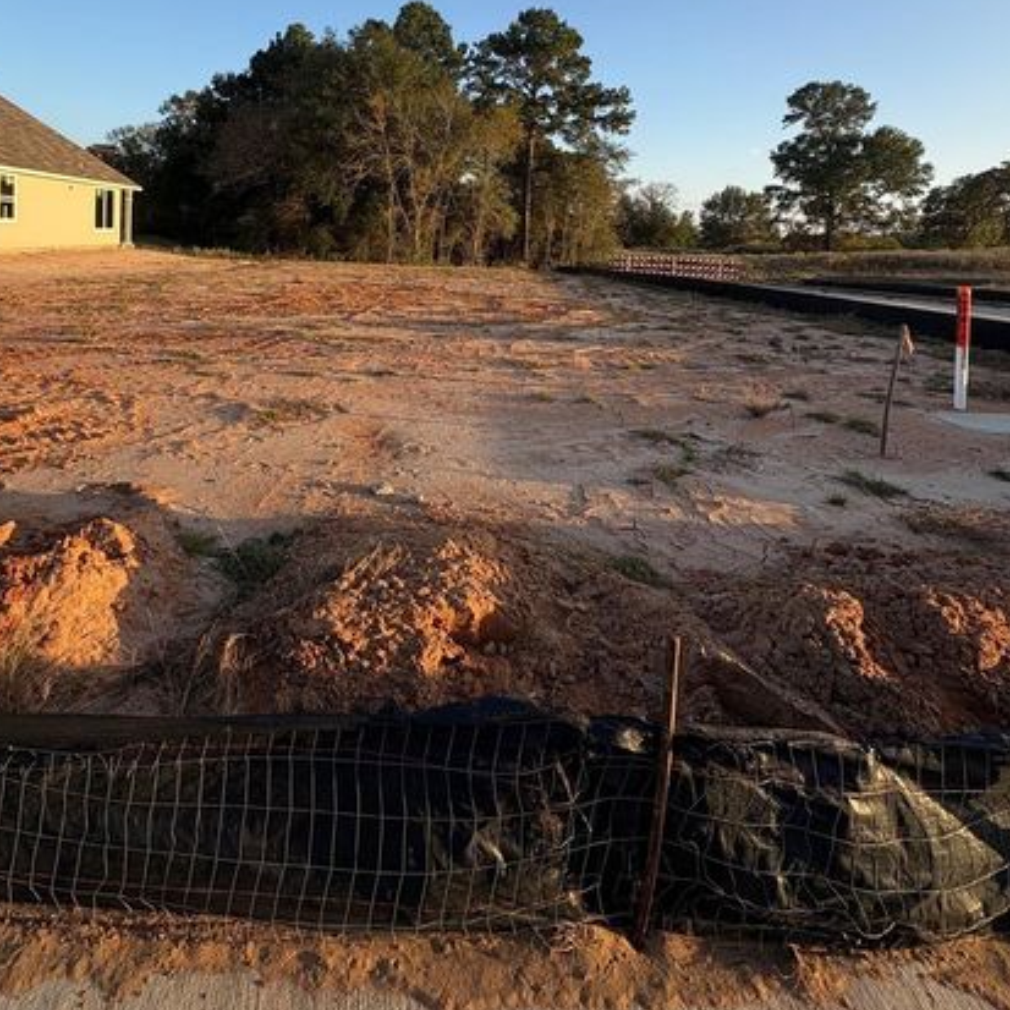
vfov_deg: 70.8
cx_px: 418
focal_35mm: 20
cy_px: 278
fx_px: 660
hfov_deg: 74.2
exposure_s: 1/693
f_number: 2.2
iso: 40
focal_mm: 2.22
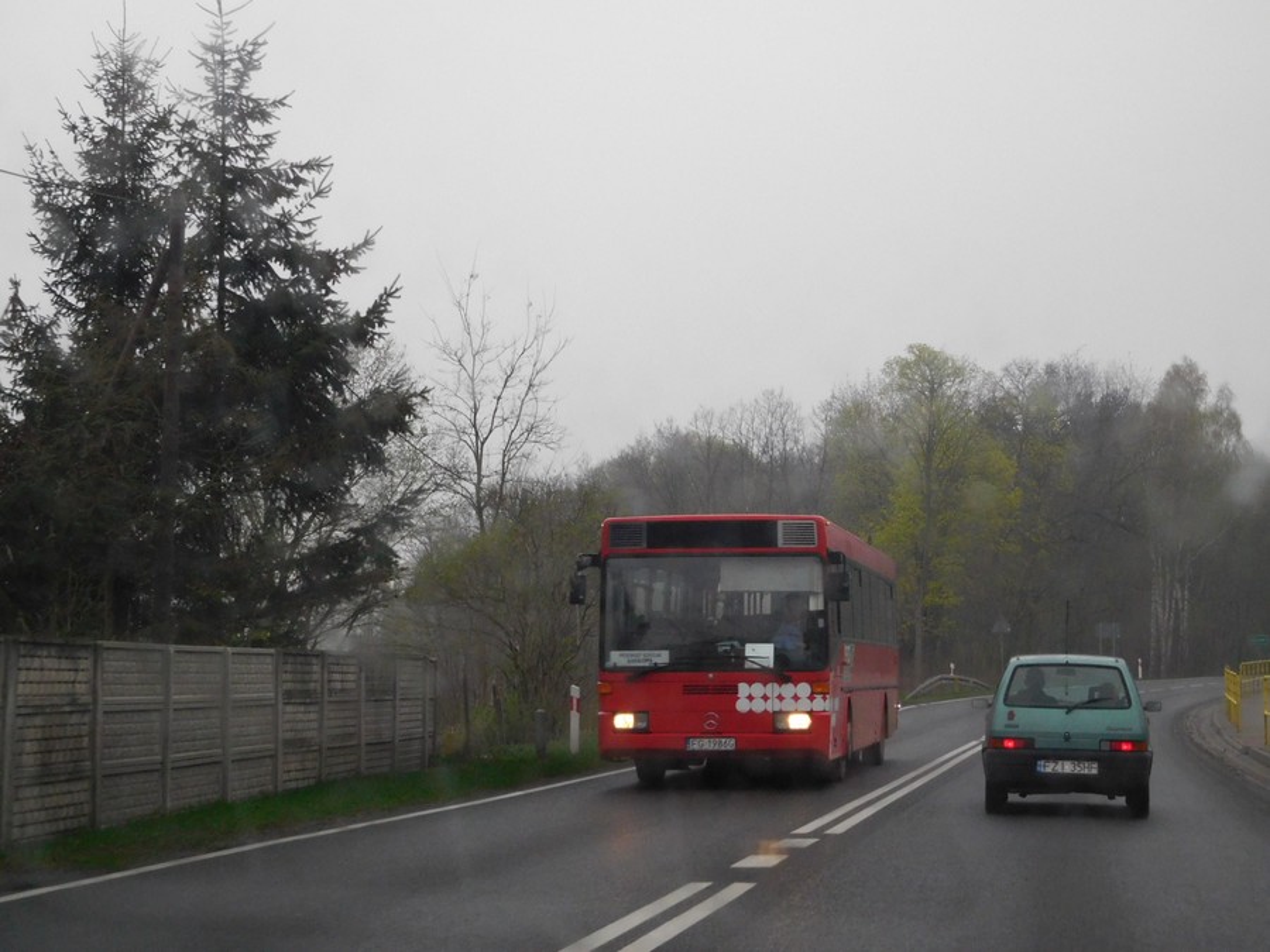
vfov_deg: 21.0
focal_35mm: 70
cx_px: 635
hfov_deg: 27.8
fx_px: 2568
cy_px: 476
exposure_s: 1/250
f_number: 4.5
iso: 400
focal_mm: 12.5
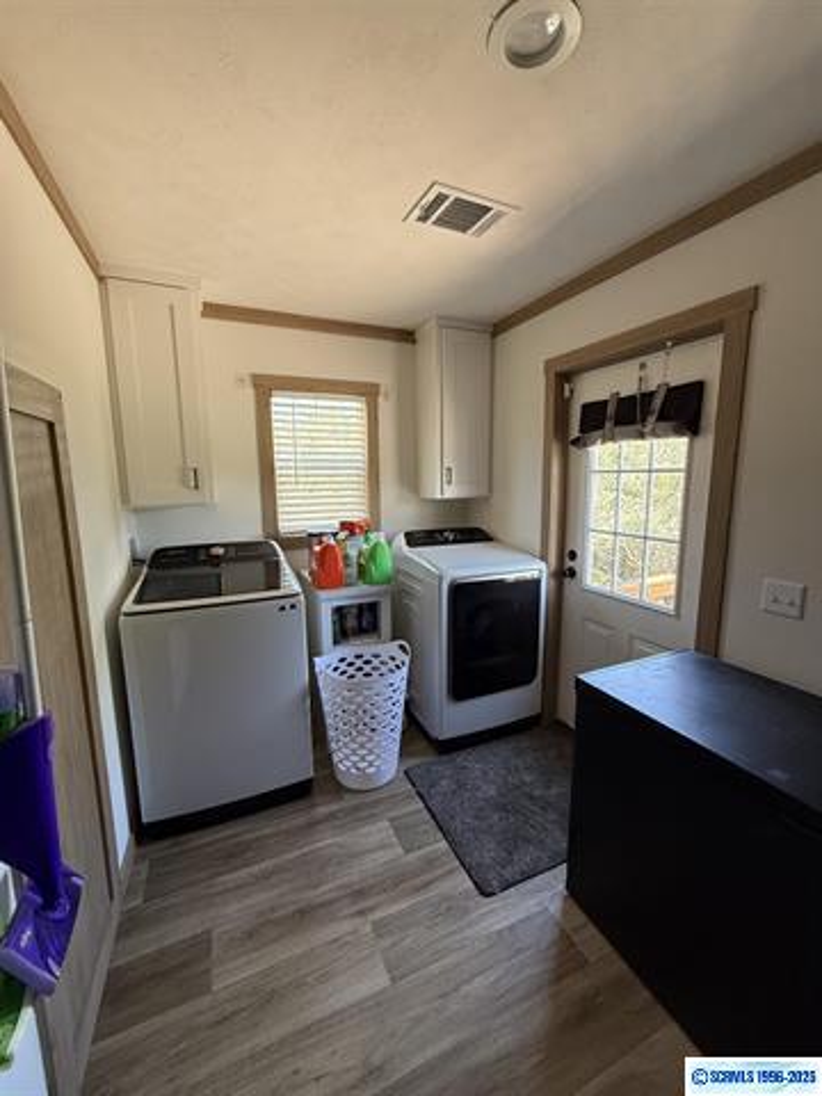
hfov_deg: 85.7
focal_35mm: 14
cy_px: 548
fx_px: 443
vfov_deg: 102.1
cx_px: 411
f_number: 2.2
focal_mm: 2.22
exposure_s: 1/99
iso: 250
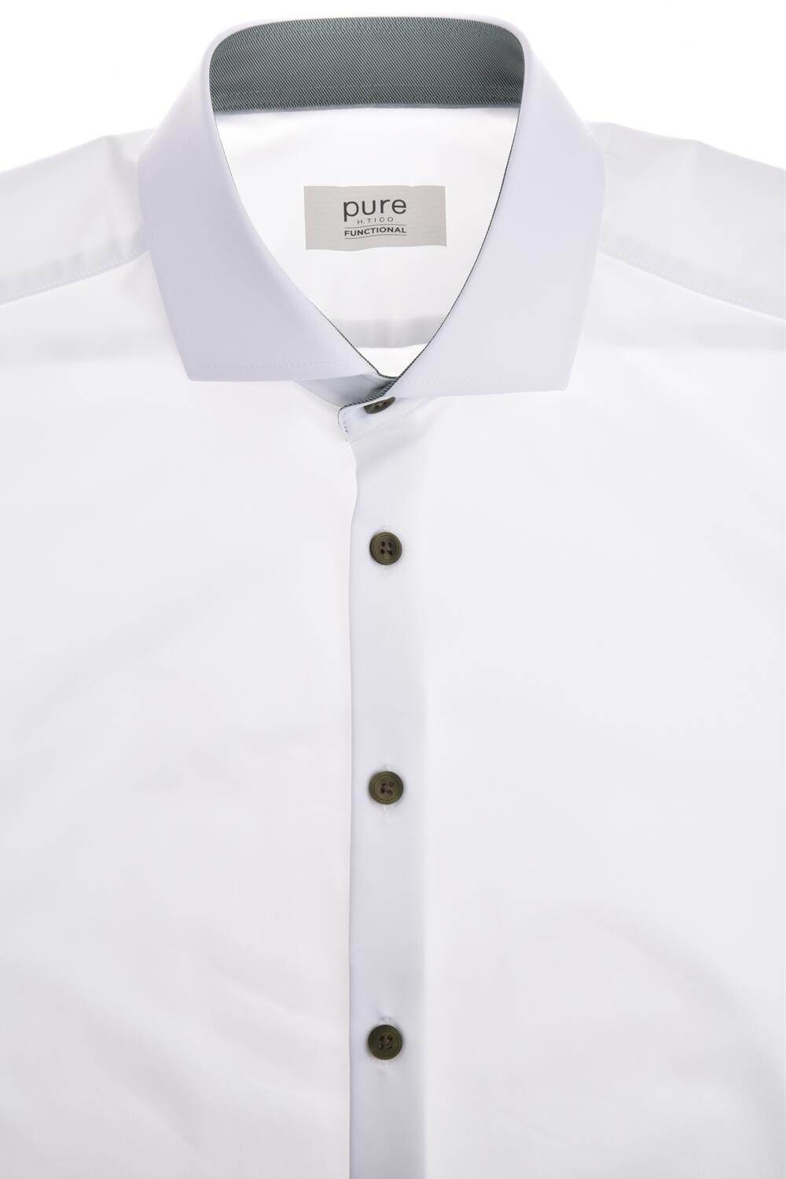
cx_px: 393
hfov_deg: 15.7
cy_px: 590
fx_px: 2849
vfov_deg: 23.4
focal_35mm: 87
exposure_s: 1/80
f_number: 18
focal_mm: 58
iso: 100
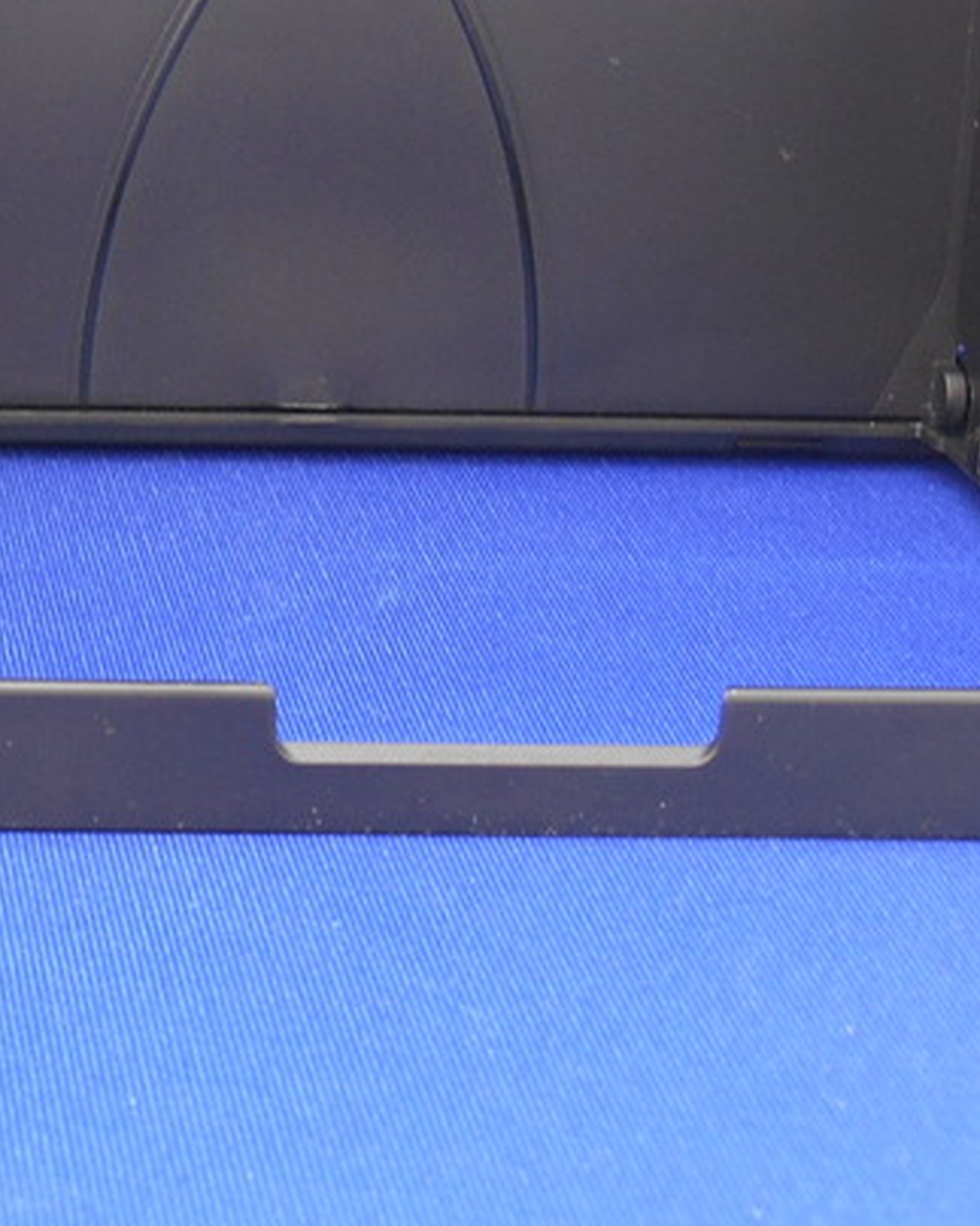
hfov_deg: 12.5
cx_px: -319
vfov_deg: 16.0
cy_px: 234
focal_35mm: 119
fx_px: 4316
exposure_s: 1
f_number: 3.9
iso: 80
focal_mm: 7.2
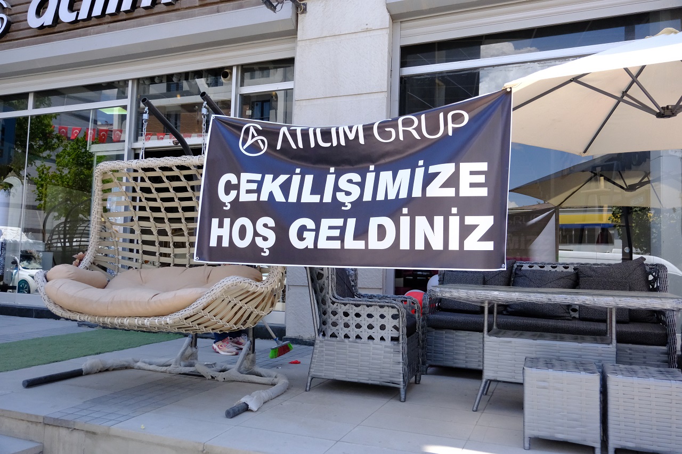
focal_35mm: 28
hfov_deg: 65.5
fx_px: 530
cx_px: 341
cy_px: 227
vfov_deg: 46.4
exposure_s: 1/4000
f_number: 4
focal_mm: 18.4
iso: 2500
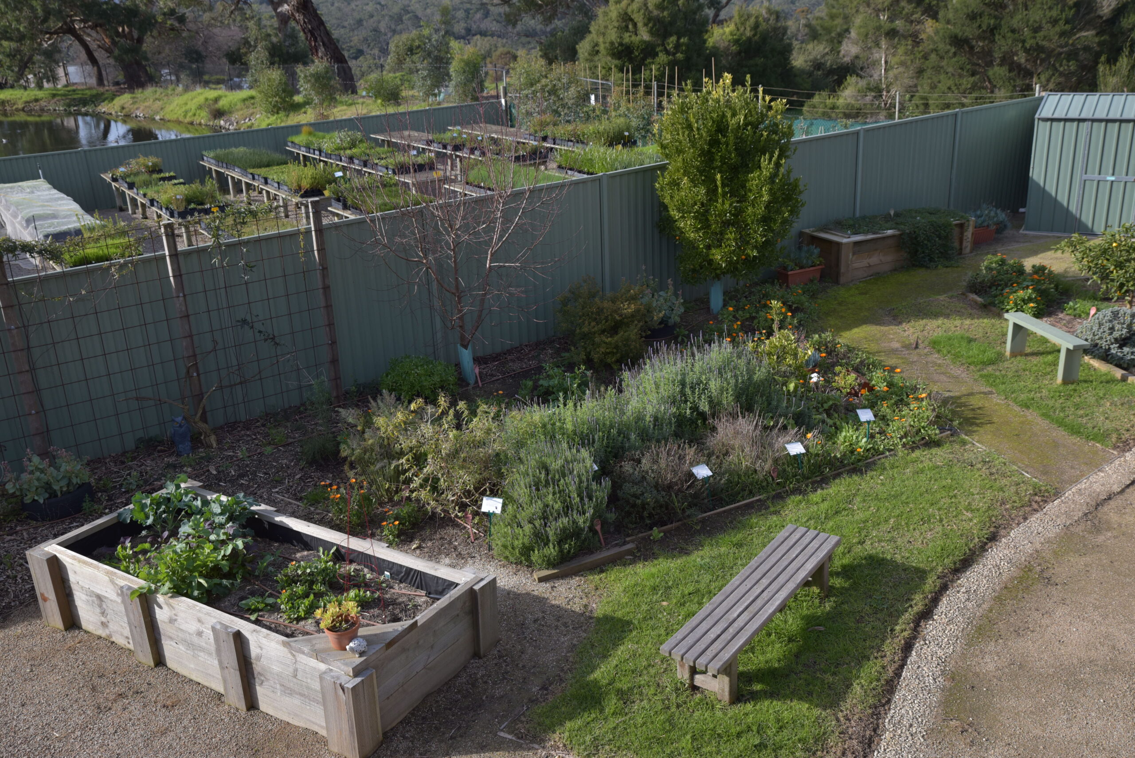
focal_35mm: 34
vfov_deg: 38.9
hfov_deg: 55.8
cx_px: 568
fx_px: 1072
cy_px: 379
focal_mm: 34
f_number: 7.1
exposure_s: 1/500
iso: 160
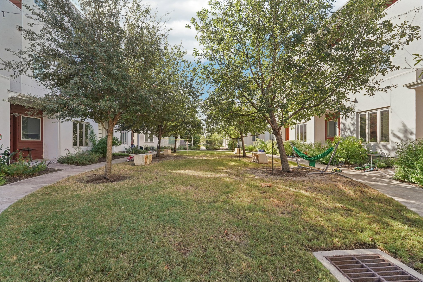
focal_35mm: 14
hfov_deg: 104.3
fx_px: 164
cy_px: 141
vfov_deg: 81.2
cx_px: 212
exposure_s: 1/160
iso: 400
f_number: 8
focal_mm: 14
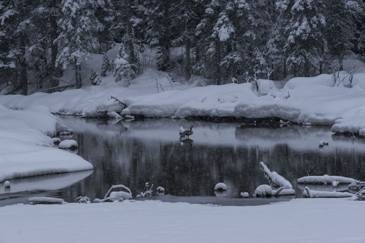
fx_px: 2028
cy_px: 122
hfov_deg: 10.3
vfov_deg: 6.9
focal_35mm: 200
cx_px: 182
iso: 200
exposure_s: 1/320
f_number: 5.6
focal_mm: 200
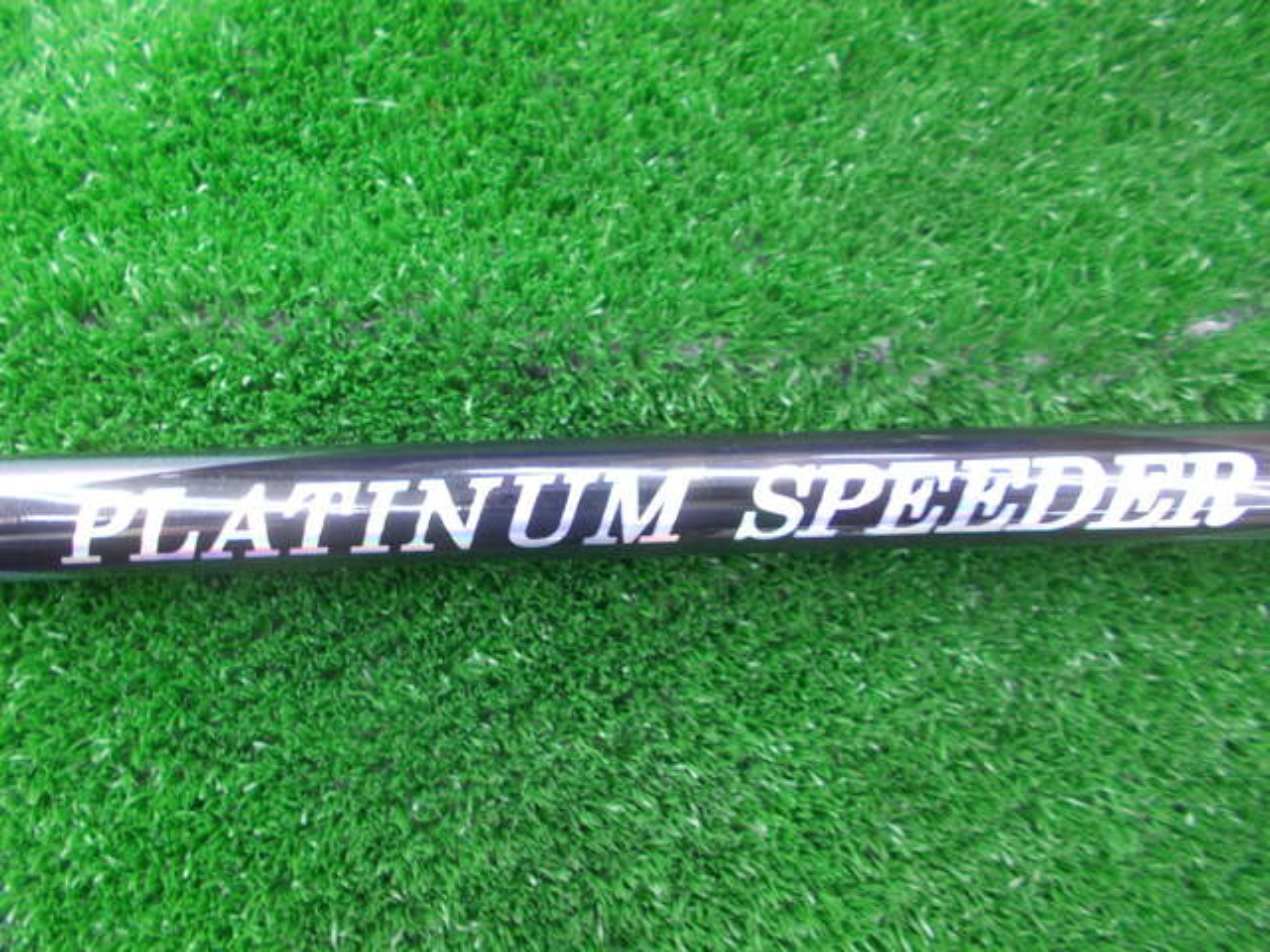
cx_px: 635
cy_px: 476
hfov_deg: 67.3
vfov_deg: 53.1
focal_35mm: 26
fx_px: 954
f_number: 3.2
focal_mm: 4.6
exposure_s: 1/5
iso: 200
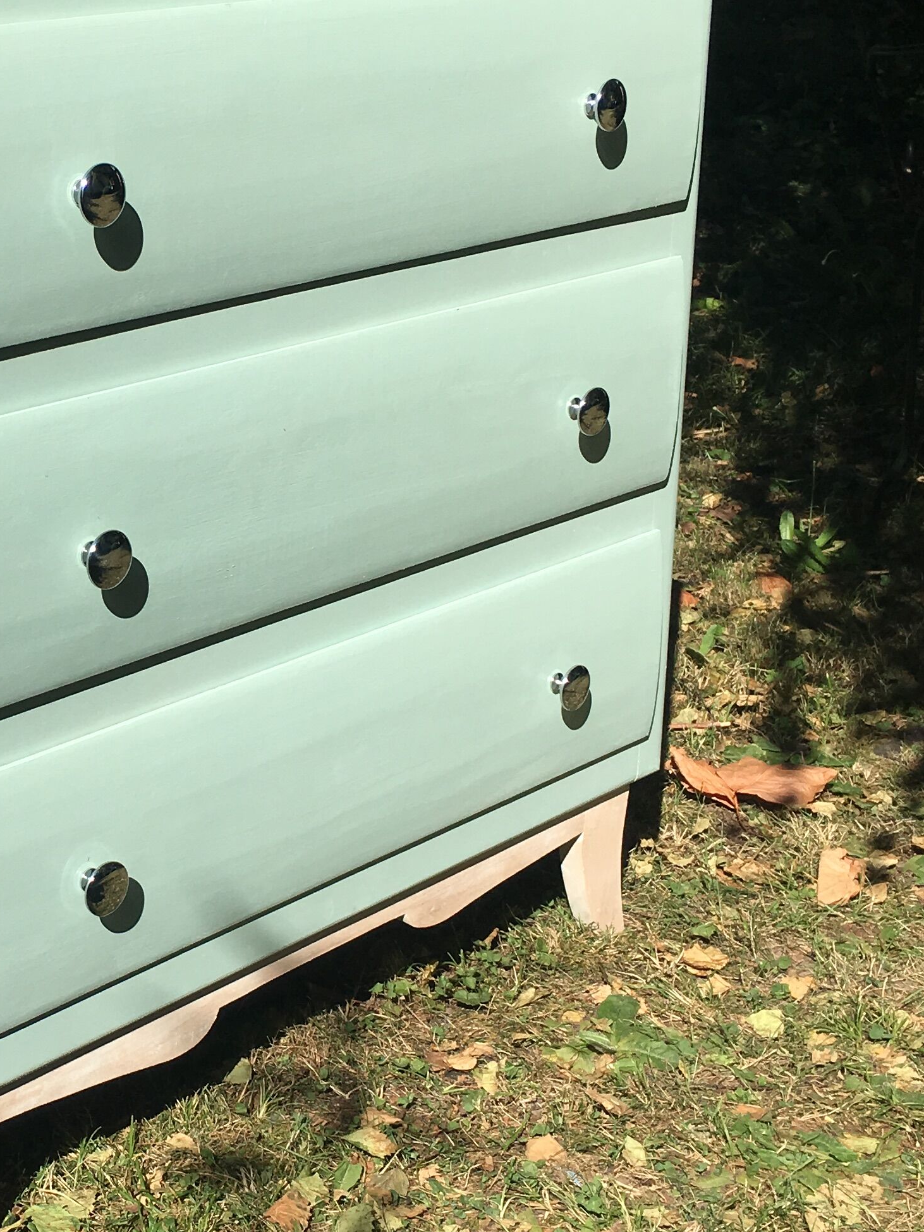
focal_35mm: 60
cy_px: 556
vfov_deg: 32.2
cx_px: -1
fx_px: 2135
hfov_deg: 23.4
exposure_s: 1/1923
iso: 25
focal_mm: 4.15
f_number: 2.2
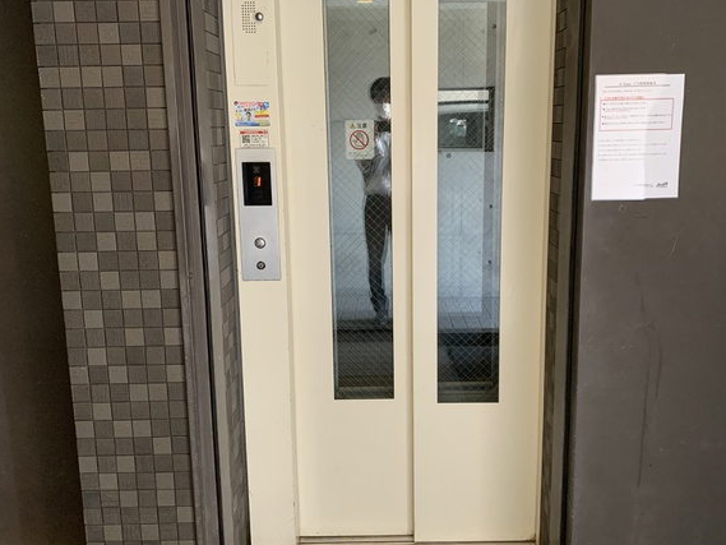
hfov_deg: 56.8
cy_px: 258
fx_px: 671
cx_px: 382
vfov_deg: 44.2
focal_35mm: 32
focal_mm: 4.25
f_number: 1.8
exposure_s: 1/33
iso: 400
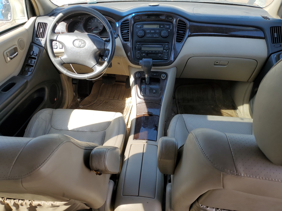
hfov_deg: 67.3
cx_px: 141
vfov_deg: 53.1
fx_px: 212
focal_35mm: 26
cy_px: 106
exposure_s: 1/476
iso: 50
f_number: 1.5
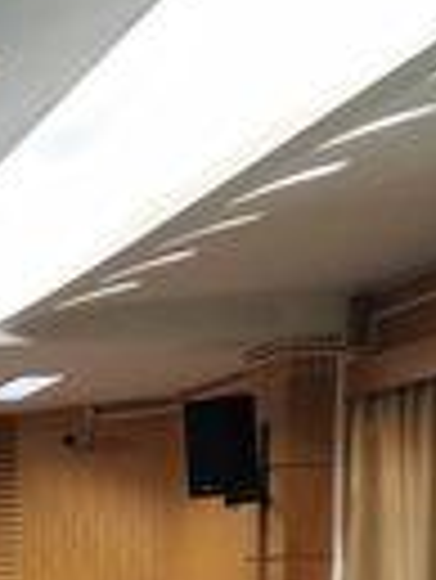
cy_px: 692
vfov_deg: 15.3
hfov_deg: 10.5
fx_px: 2079
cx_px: -578
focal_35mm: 124
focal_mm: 3.95
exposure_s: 1/50
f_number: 1.8
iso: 263
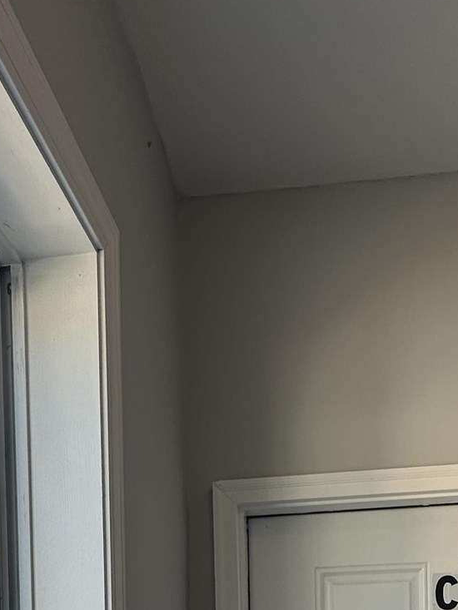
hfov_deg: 32.9
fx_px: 776
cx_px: 217
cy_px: 721
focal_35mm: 44
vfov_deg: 34.8
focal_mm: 2.22
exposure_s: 1/120
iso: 50
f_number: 2.2
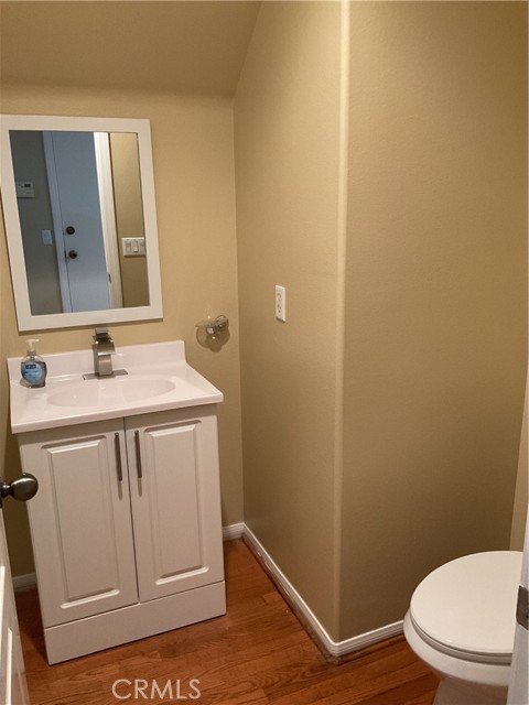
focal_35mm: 29
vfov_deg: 61.7
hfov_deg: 48.2
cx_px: 264
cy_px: 352
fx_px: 591
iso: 250
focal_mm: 3
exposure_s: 1/60
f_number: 1.8
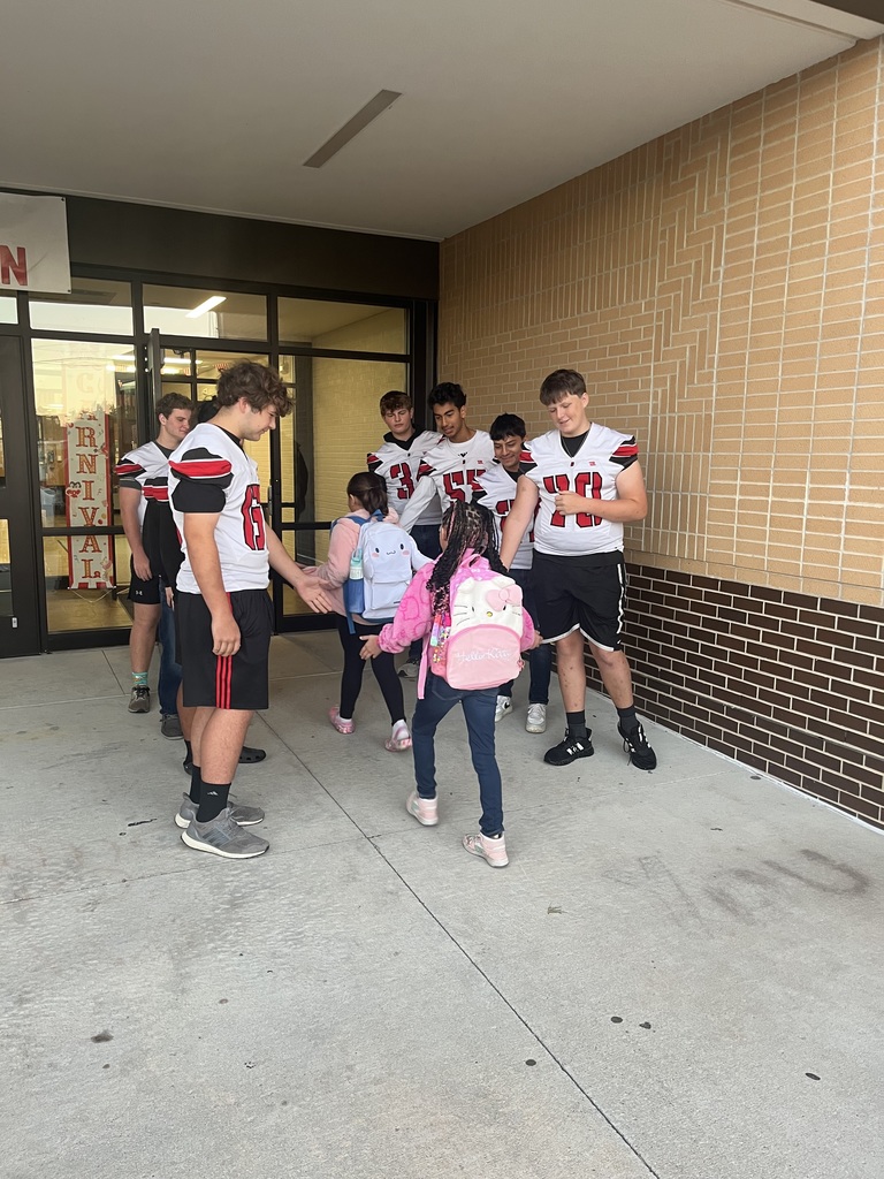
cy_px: 590
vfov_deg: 67.3
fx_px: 885
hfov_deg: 53.1
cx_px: 442
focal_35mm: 26
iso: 125
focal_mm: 5.1
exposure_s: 1/74
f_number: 1.6
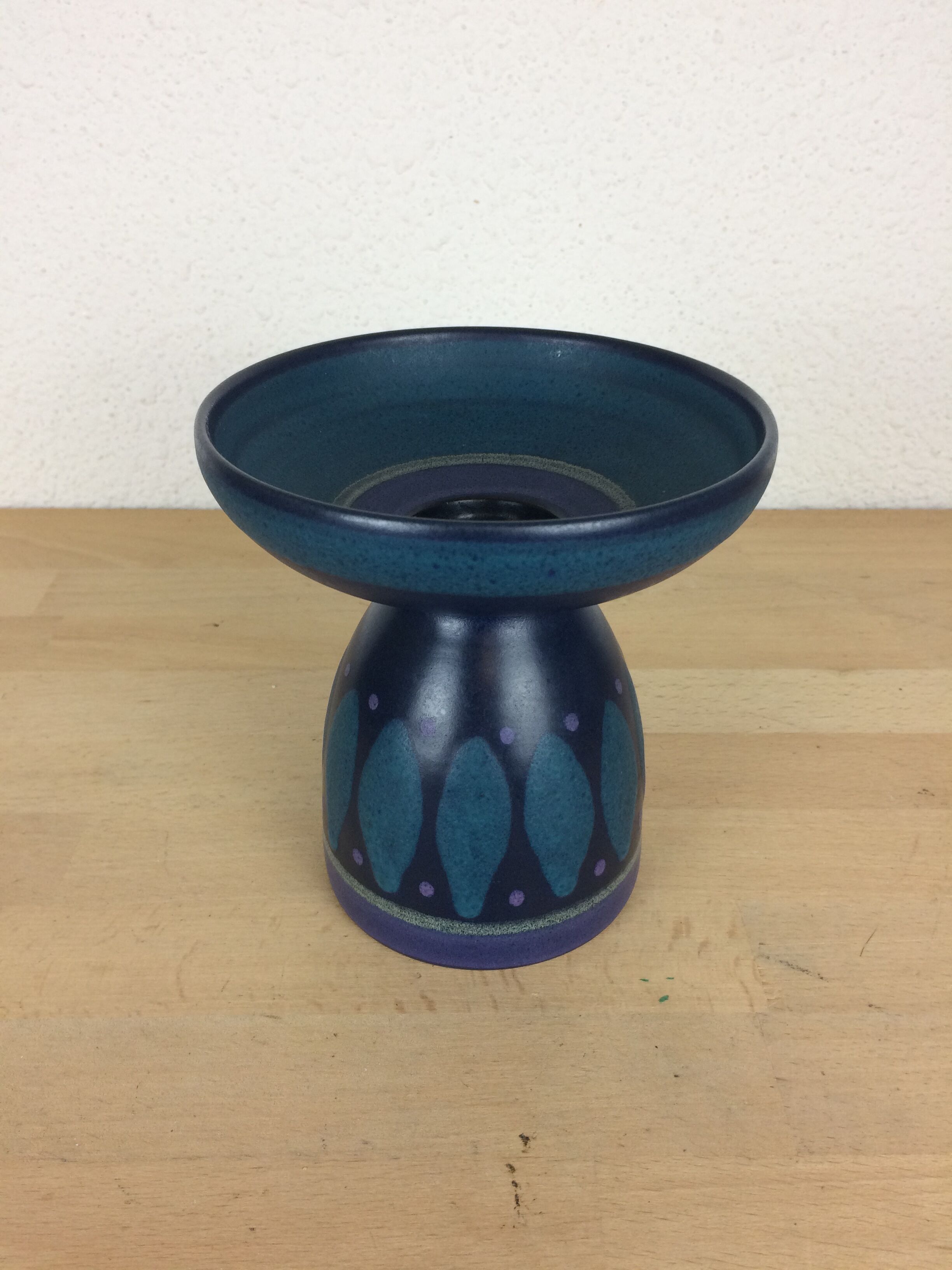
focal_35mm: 29
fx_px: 1063
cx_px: 476
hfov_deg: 48.2
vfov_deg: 61.7
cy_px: 635
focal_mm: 4.15
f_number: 2.2
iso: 64
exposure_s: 1/100
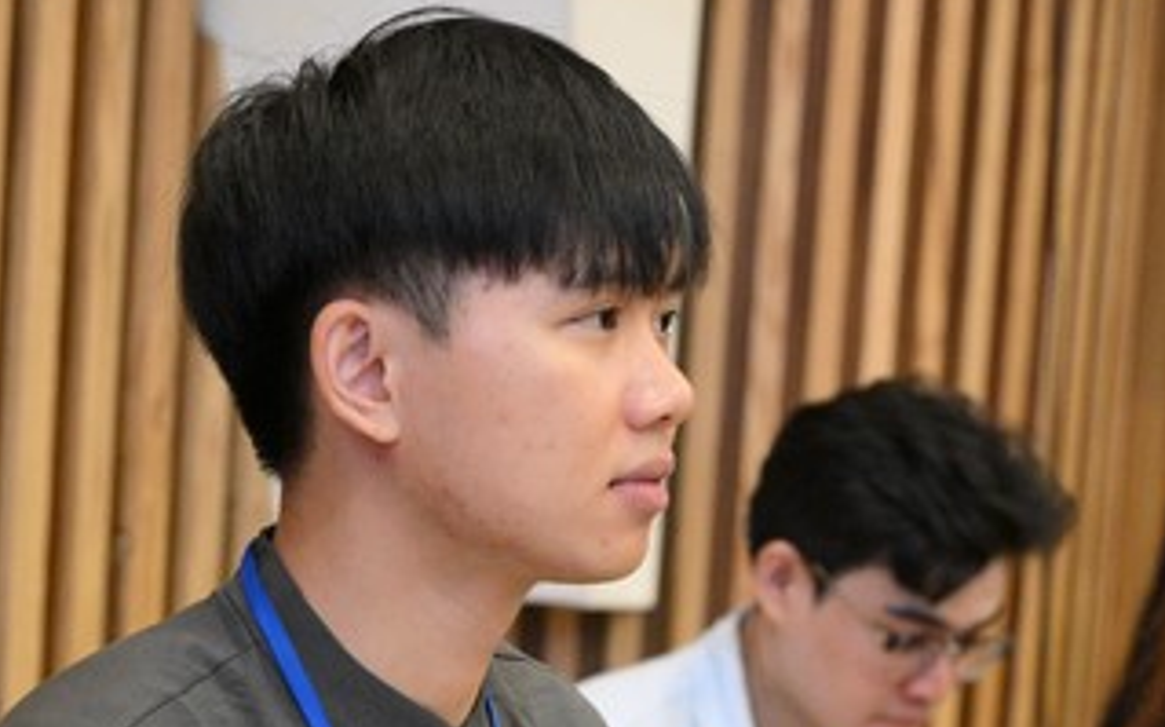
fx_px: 4284
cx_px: 626
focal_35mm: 135
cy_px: 1081
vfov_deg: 9.4
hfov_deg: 15.5
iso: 10000
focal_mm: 65
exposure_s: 1/200
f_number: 4
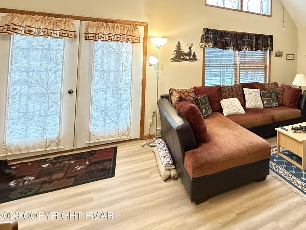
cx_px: 230
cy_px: 52
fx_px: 194
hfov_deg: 71.2
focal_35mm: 22
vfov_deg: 57.3
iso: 1000
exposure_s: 1/40
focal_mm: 2.22
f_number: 2.2
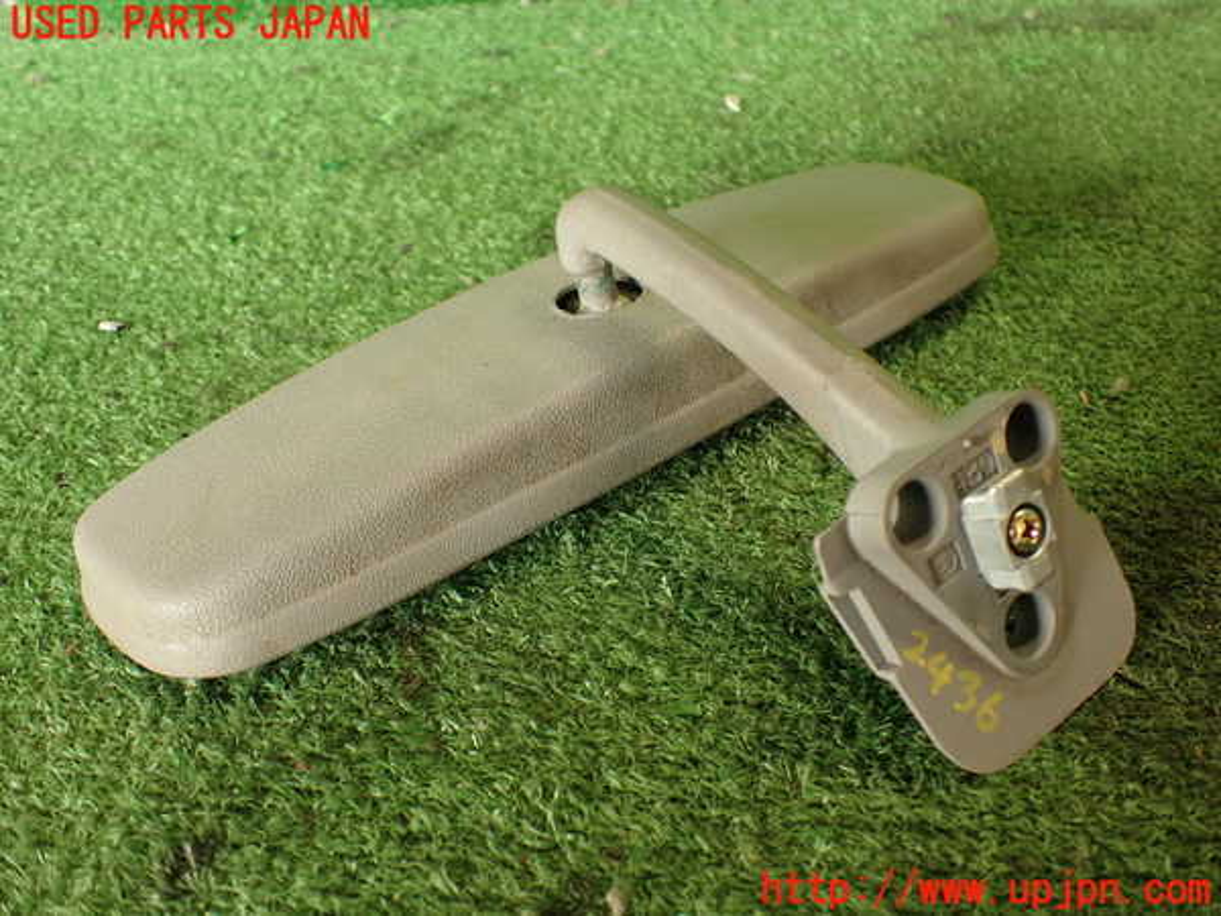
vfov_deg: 46.8
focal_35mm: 30
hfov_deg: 60.0
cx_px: 610
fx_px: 1058
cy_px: 458
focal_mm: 5.4
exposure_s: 1/50
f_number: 2.3
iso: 200
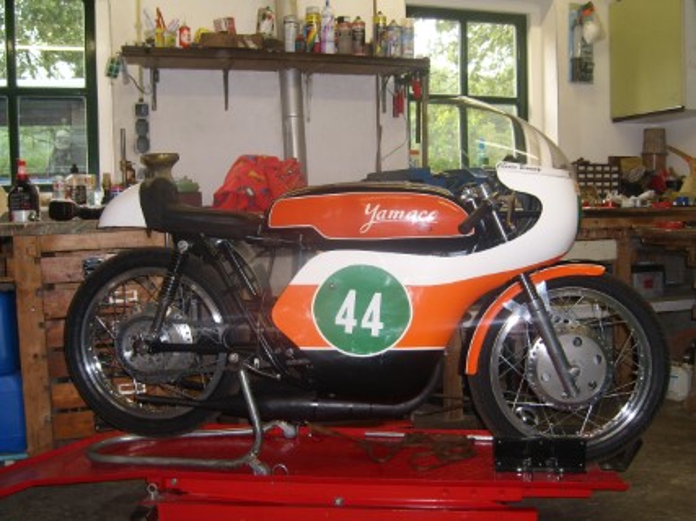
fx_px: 704
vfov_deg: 40.7
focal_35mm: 35
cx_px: 348
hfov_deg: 52.6
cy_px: 260
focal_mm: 5.8
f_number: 2.8
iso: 50
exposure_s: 1/30
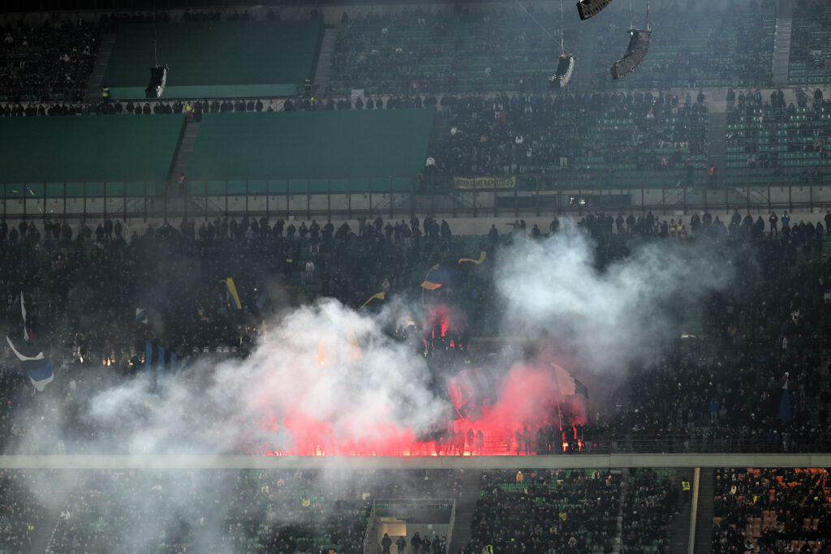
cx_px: 416
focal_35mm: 115
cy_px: 277
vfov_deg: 11.9
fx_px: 2655
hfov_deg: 17.8
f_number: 5
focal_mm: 115
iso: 800
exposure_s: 1/160
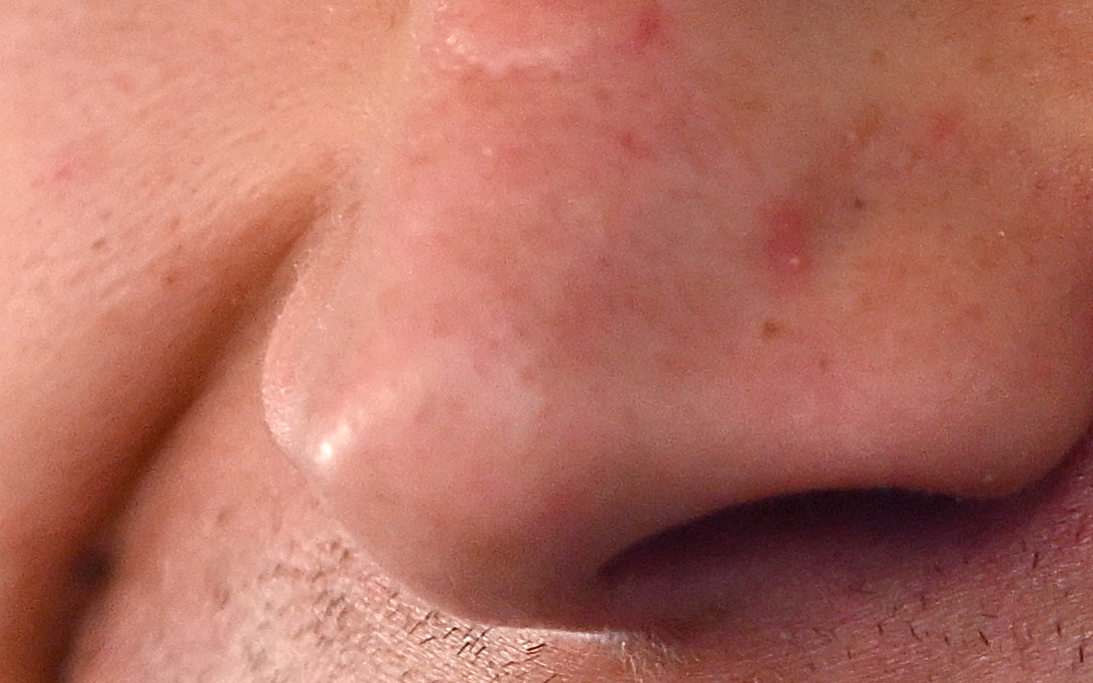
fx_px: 91554
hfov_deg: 0.7
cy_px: -121
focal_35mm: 3074
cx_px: -584
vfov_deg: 0.4
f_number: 2.8
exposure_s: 1/1000
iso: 800
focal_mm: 400
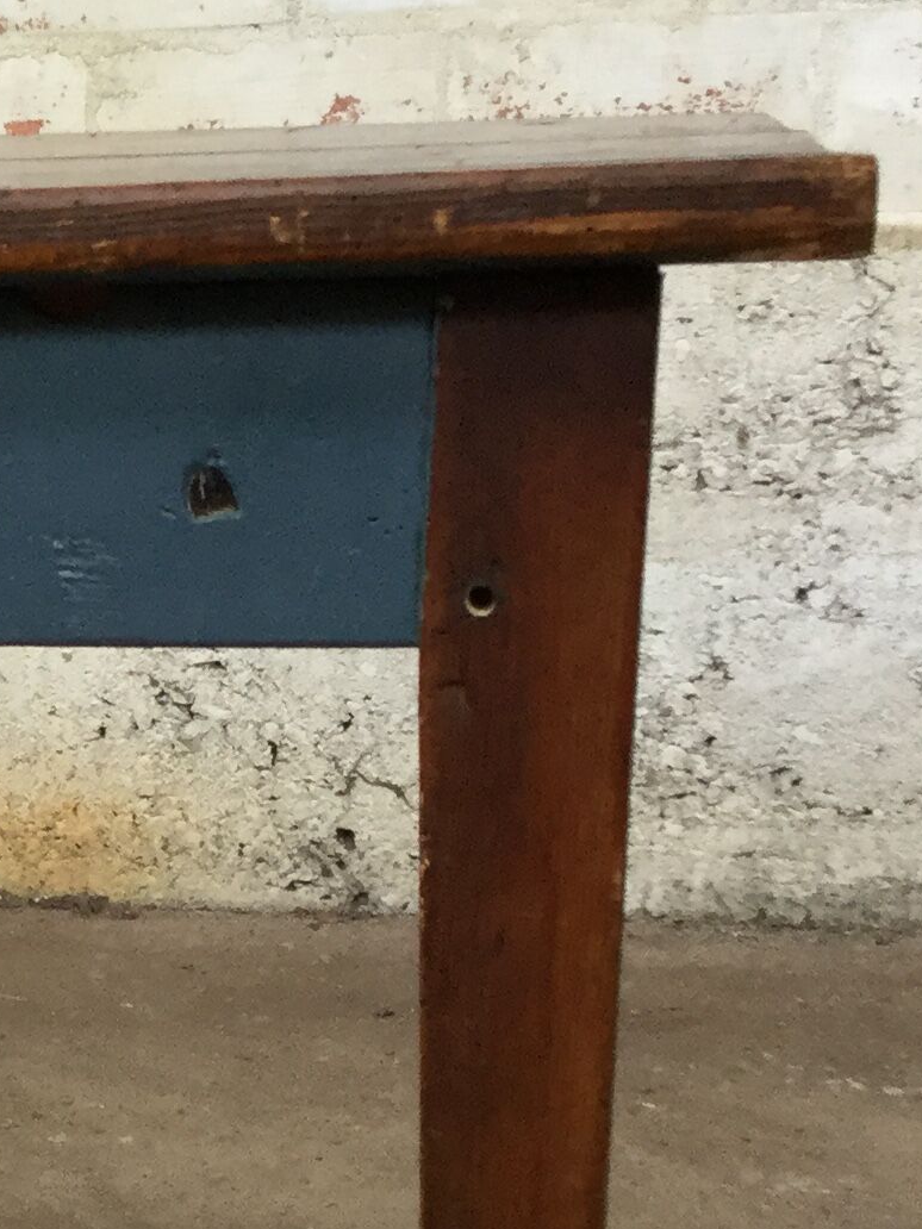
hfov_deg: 14.5
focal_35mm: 98
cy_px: 969
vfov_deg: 19.8
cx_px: -274
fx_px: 3480
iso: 25
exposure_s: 1/33
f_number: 2.4
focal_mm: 3.3
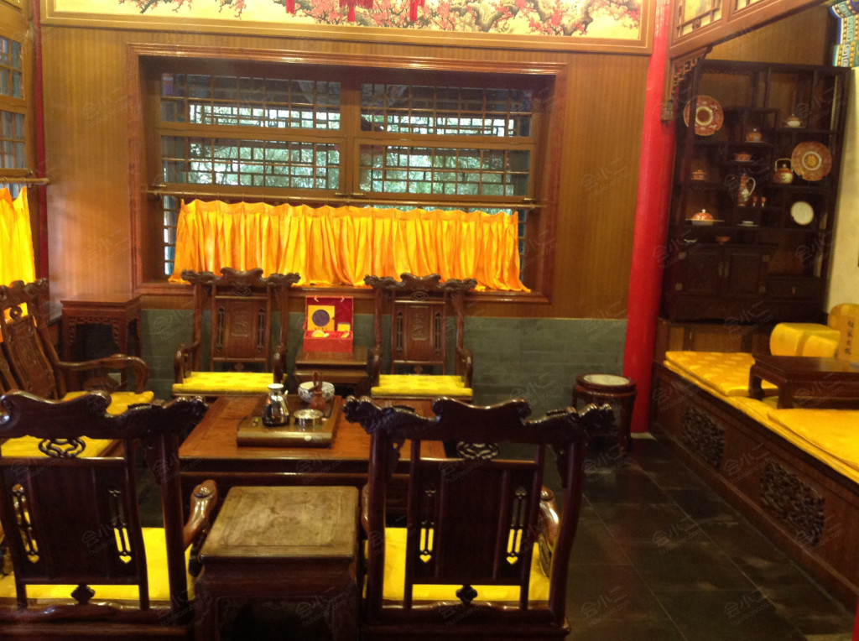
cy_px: 320
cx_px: 430
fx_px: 867
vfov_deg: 40.6
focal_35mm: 35
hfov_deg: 52.7
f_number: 2.4
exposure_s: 1/15
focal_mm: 4.28
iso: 250
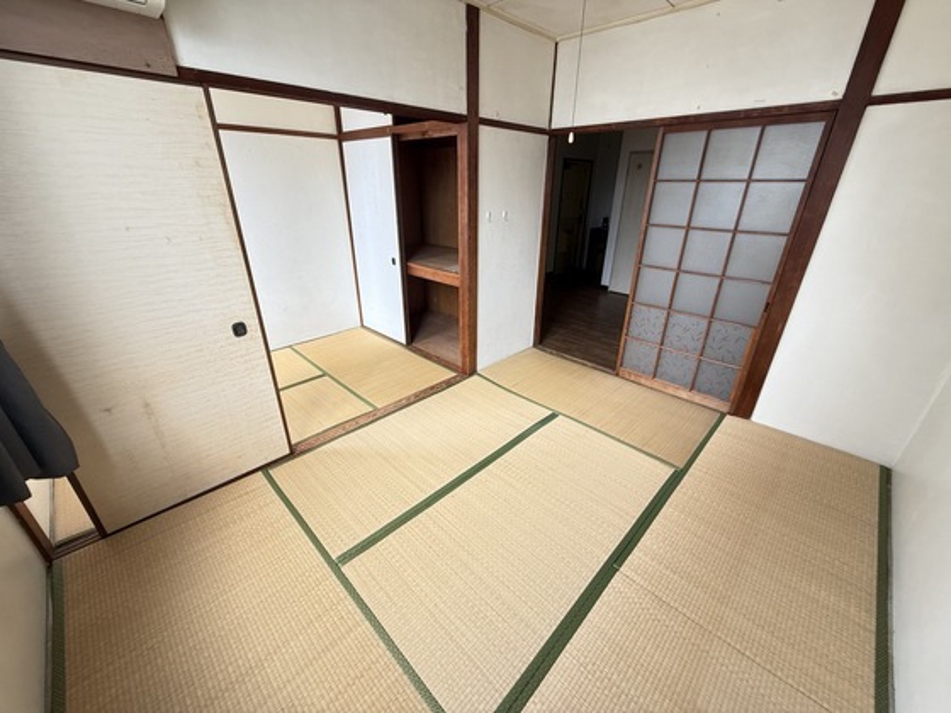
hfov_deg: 102.1
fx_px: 385
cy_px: 356
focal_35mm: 14
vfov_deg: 85.7
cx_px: 476
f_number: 2.2
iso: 200
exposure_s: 1/99
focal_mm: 2.22
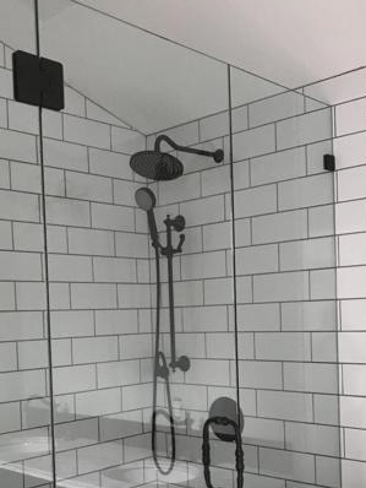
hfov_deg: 32.2
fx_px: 634
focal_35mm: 45
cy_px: 342
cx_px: 166
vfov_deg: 41.3
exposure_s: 1/11
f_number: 1.8
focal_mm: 3.99
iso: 100
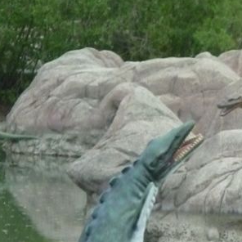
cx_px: 225
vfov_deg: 5.8
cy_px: 149
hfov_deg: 5.8
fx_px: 2373
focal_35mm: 300
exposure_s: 1/160
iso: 1600
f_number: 18
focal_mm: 28.3
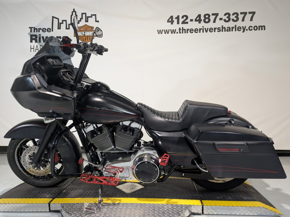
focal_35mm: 24
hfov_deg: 71.6
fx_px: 201
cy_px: 108
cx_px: 145
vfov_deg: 56.8
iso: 62
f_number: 1.85
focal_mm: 6.81
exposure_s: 1/60
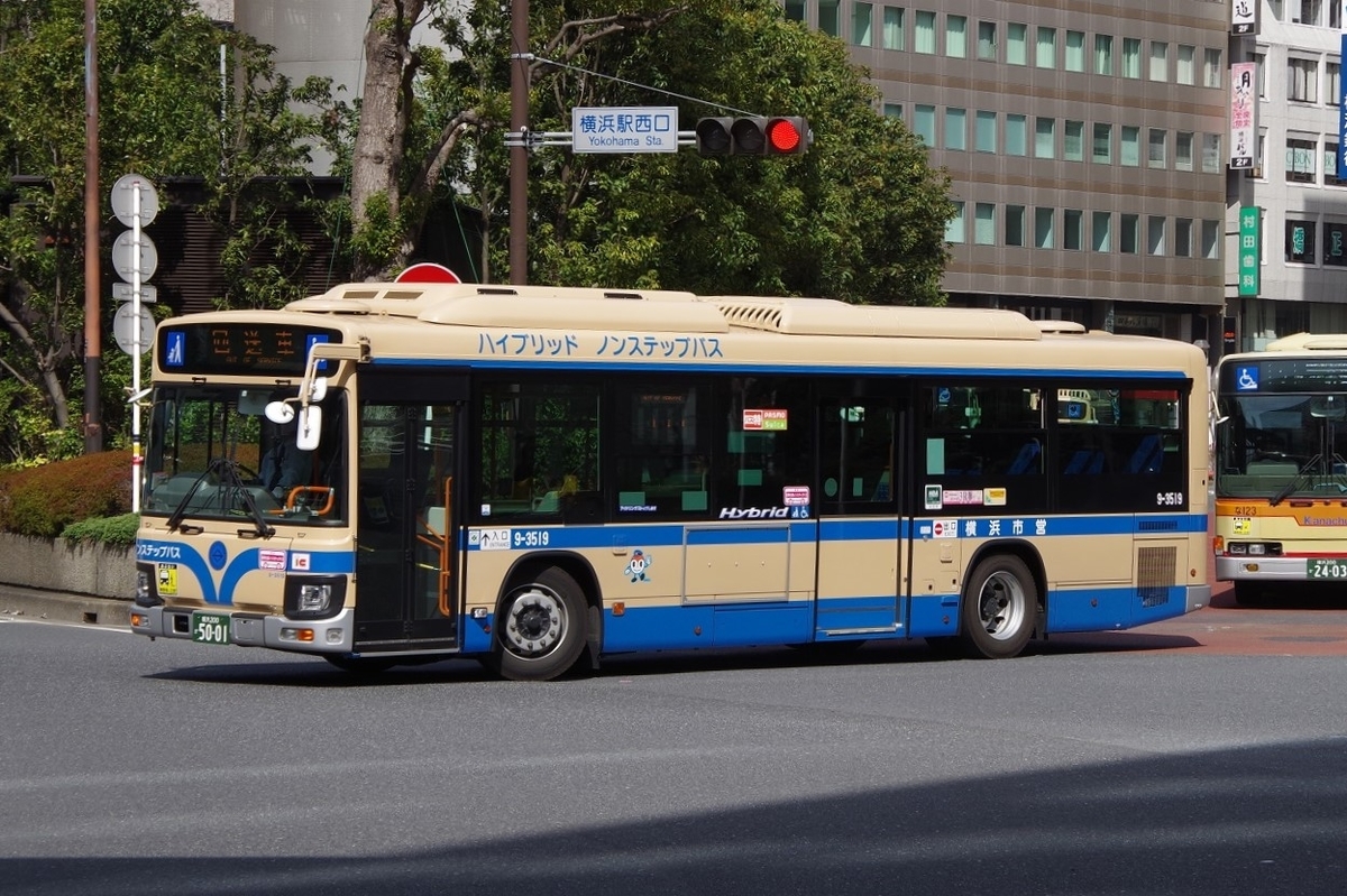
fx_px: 2973
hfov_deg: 25.5
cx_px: 674
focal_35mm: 80
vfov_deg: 17.2
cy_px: 448
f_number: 10
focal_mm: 53
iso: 200
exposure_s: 1/320
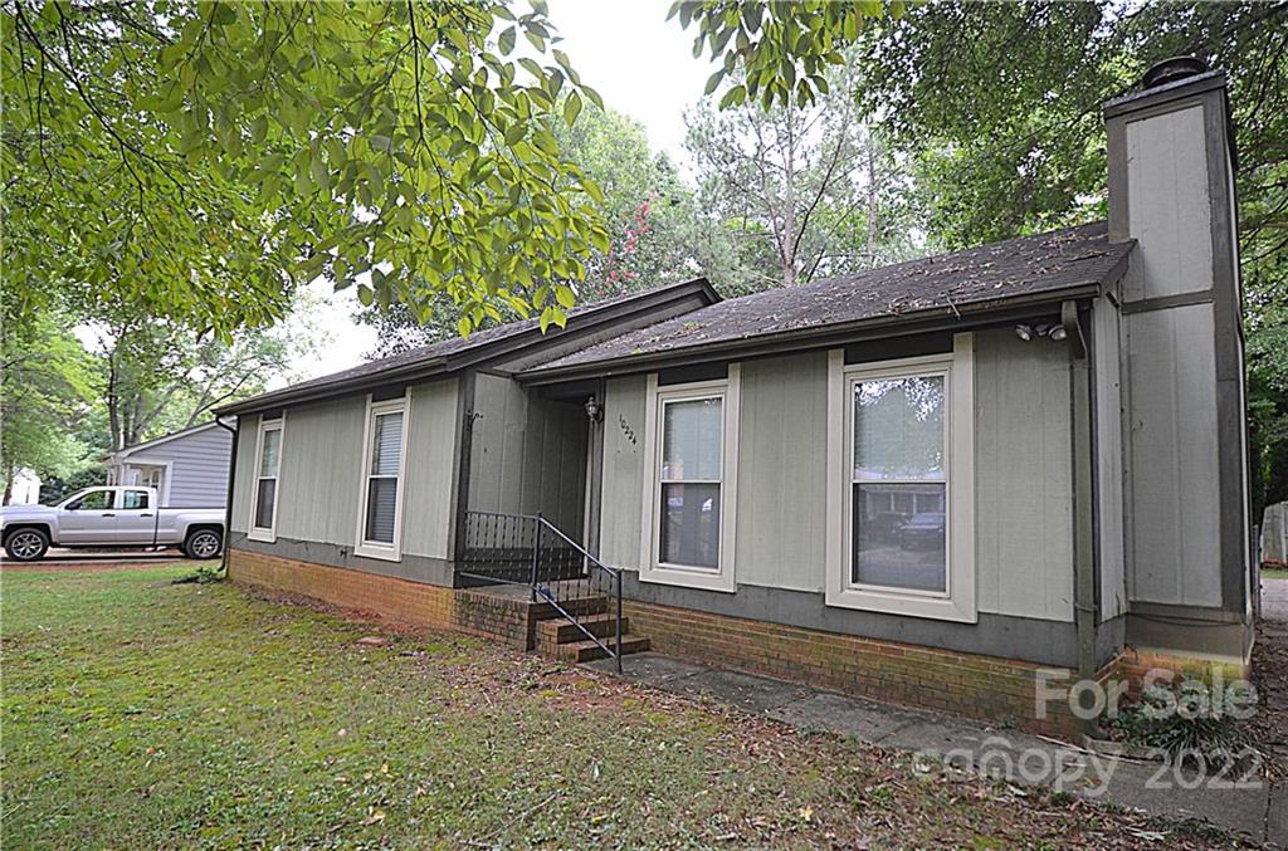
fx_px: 696
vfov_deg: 62.9
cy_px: 426
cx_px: 644
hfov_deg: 85.6
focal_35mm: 20
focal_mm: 13
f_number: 4
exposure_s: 1/60
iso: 720
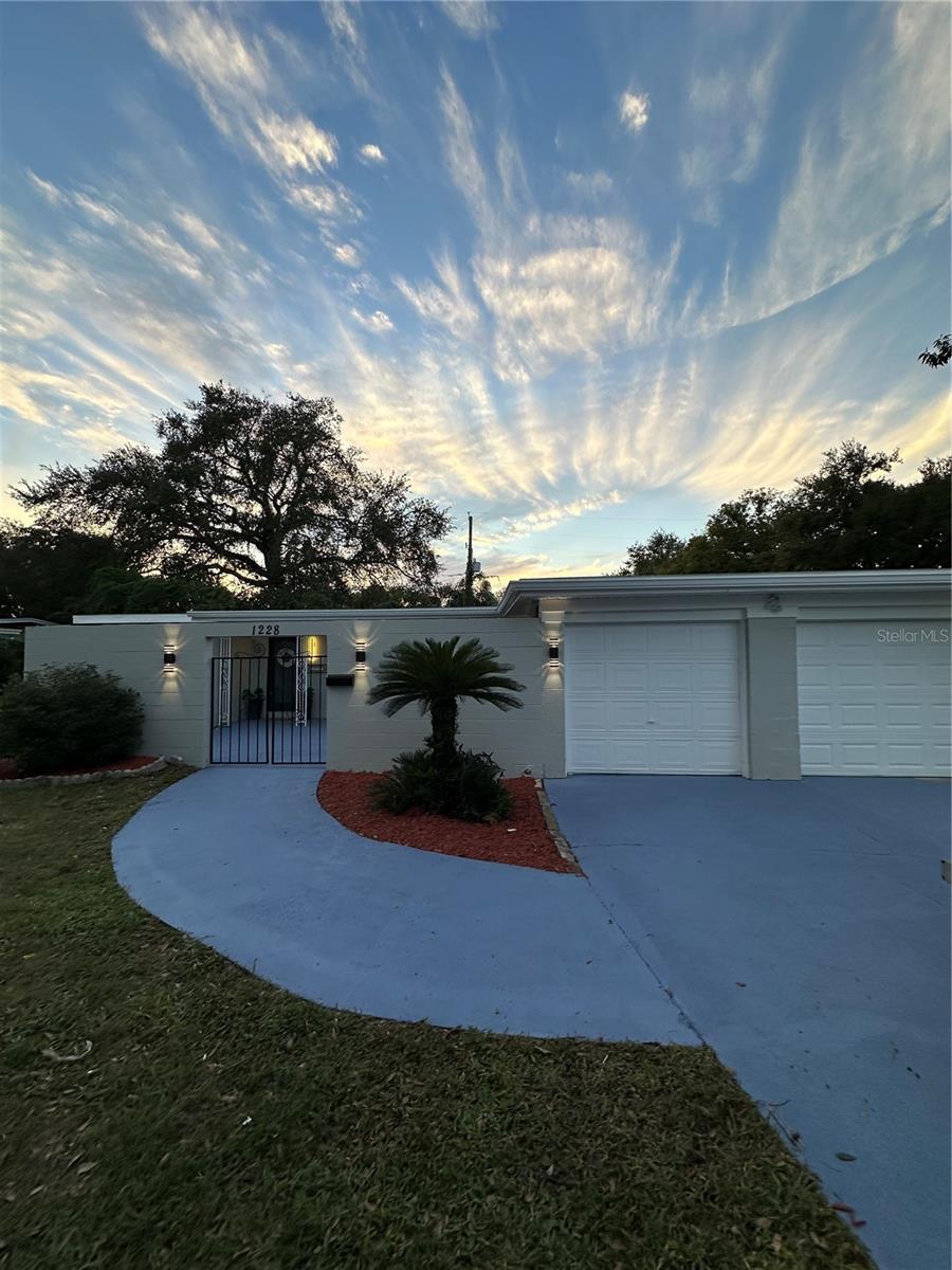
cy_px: 635
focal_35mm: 14
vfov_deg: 102.1
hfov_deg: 85.7
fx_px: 513
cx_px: 476
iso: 40
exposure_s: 1/232
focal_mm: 2.22
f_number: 2.2
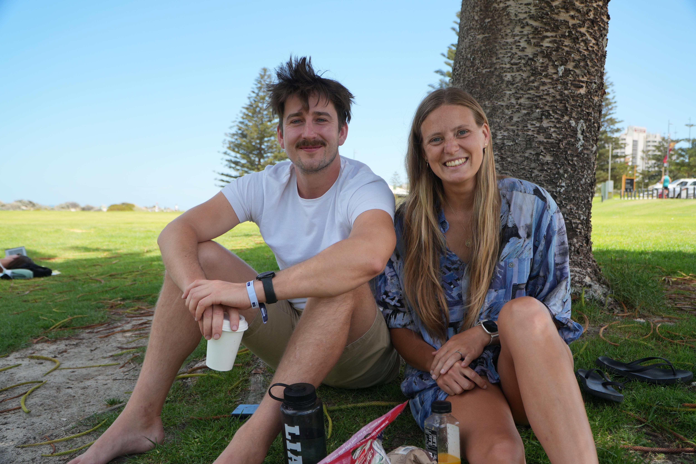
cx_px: 348
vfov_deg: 36.9
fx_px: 696
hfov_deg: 53.1
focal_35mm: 36
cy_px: 232
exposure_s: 1/500
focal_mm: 24
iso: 100
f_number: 4.5
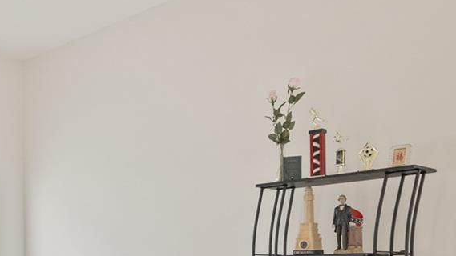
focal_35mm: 53
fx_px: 641
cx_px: 14
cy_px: 269
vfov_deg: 21.6
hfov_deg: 35.8
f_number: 8
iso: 2000
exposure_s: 1/25
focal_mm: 18
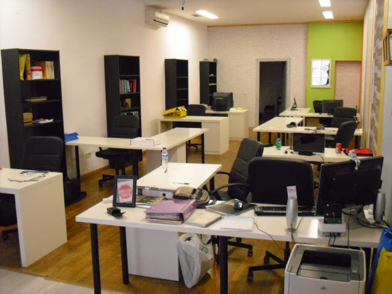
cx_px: 196
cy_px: 147
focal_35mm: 38
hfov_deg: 49.0
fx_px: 430
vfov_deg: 37.7
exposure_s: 1/100
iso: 800
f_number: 2.8
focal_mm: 6.2
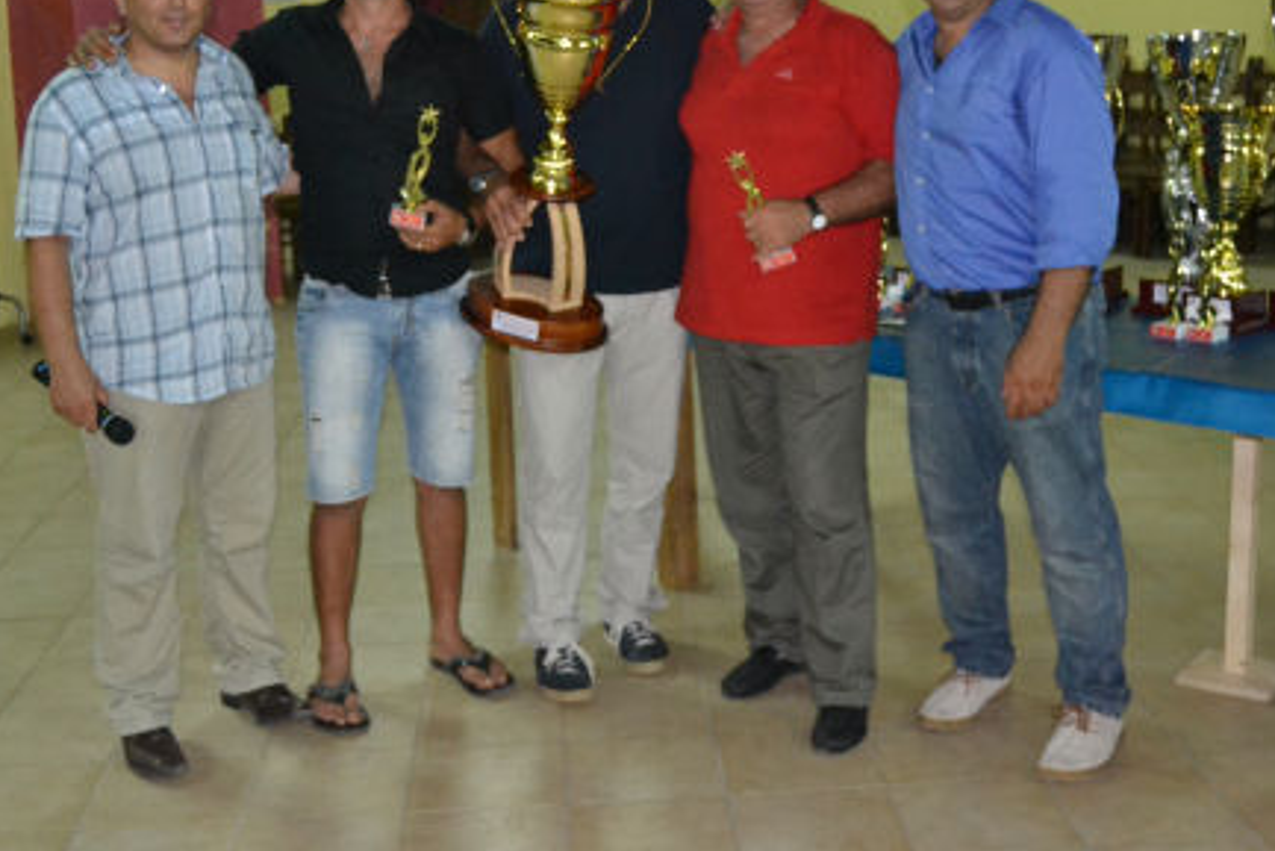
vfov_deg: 27.4
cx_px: 648
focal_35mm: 49
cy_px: 302
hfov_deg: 40.3
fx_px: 1736
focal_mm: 24
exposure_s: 1/60
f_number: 3.8
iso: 3200
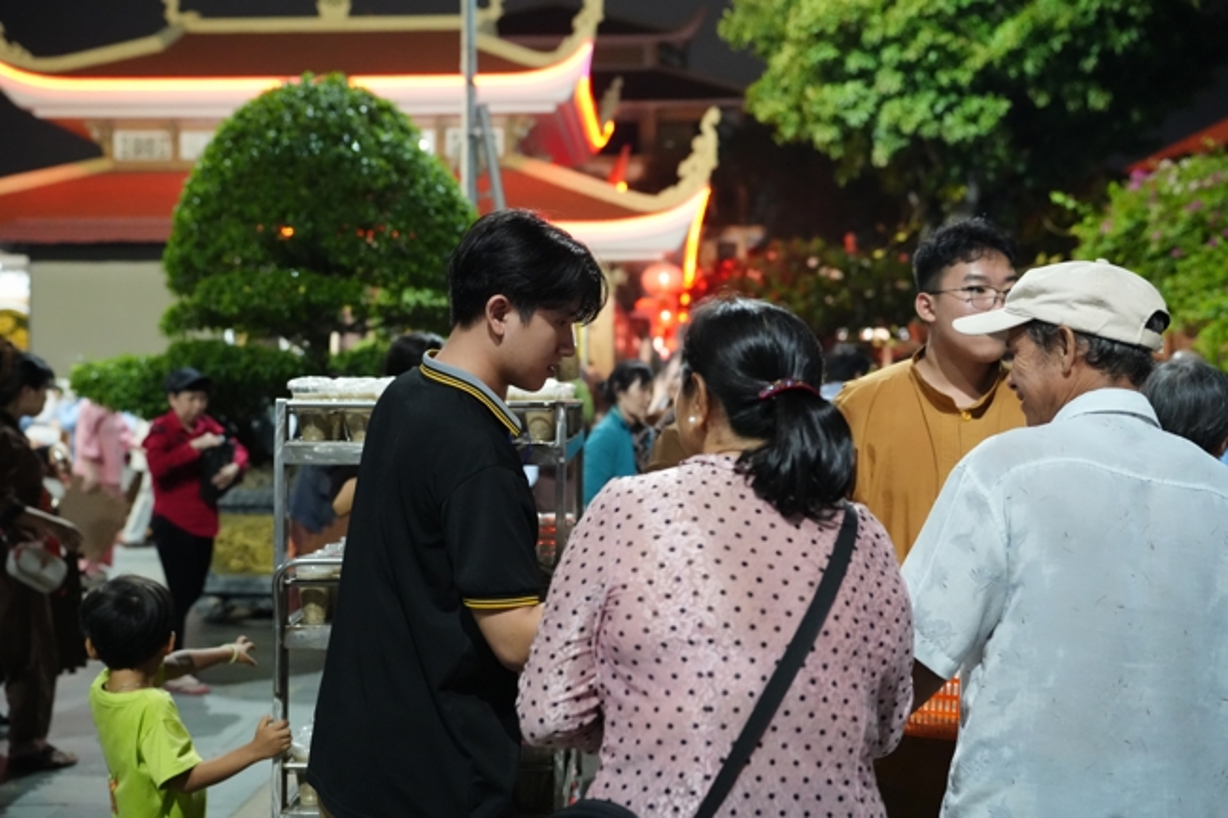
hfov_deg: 50.7
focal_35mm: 38
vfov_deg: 35.0
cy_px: 409
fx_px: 1296
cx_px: 614
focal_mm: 38
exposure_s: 1/100
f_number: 2.8
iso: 10000
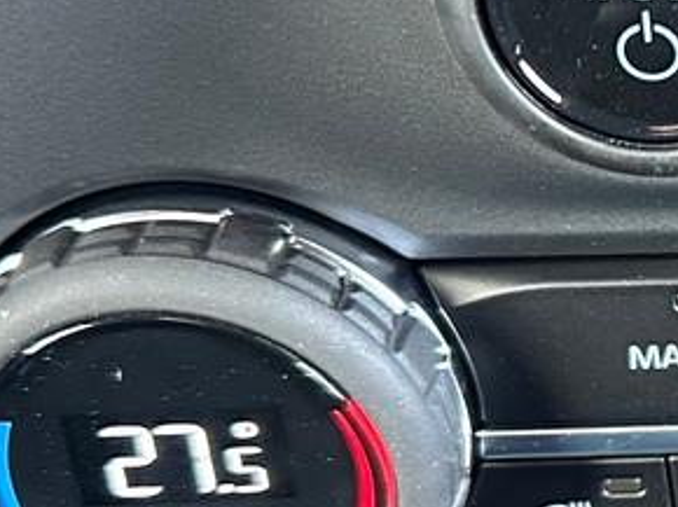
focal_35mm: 106
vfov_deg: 13.9
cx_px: 1150
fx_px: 2074
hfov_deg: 16.2
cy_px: 357
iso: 500
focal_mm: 6.86
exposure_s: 1/60
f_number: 1.78
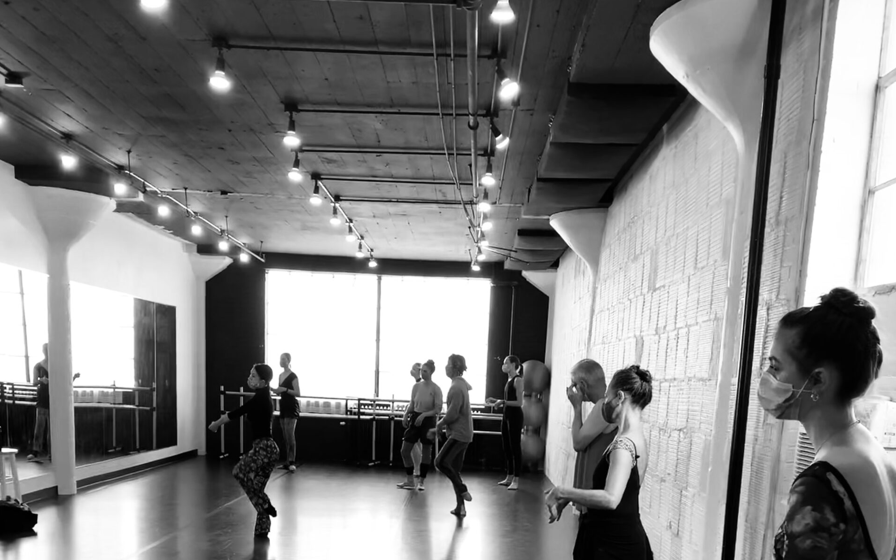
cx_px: 446
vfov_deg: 32.0
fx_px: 904
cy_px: 549
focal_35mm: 37
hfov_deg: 52.7
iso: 64
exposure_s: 1/60
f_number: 1.8
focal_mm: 4.25
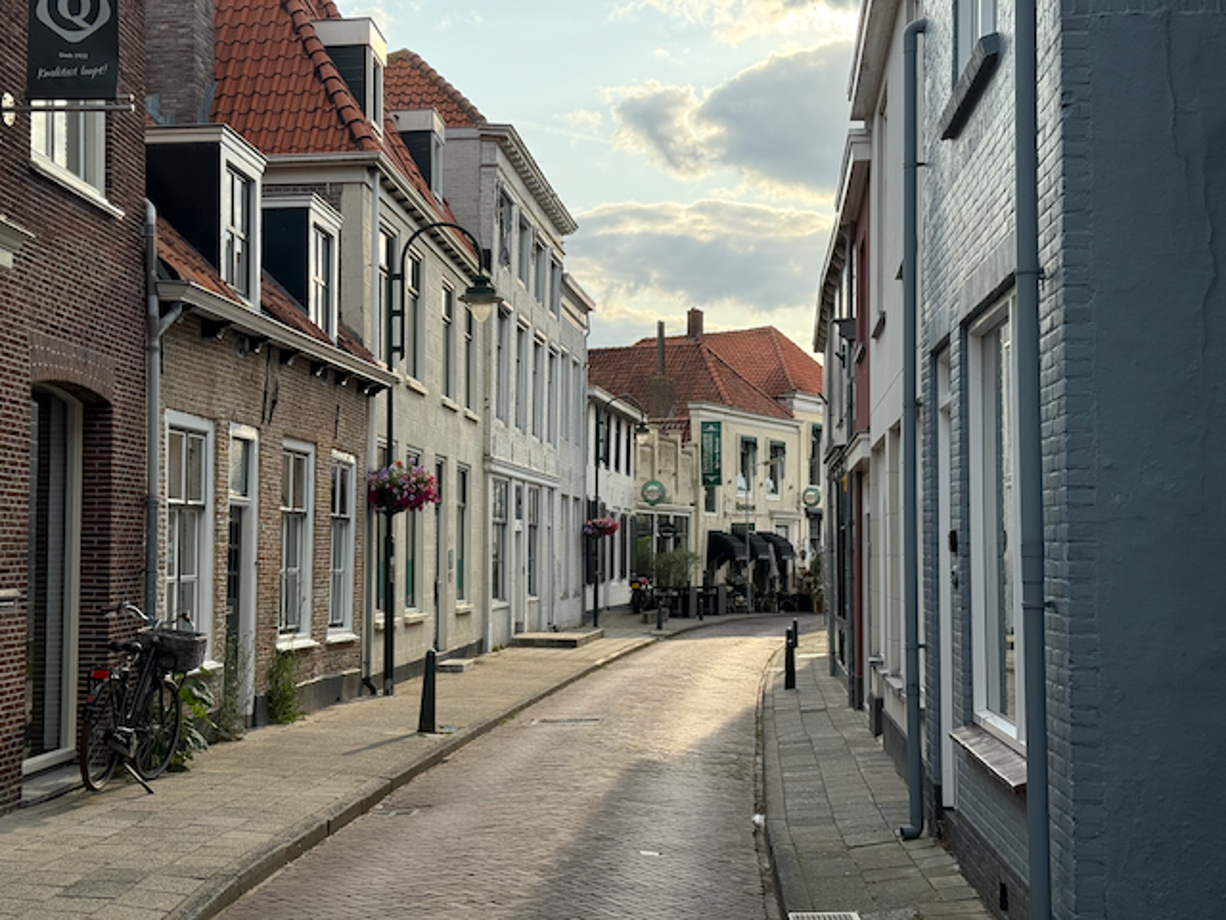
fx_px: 1700
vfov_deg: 30.3
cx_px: 613
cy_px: 460
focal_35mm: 48
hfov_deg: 39.7
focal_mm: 6.76
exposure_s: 1/1980
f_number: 1.78
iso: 100
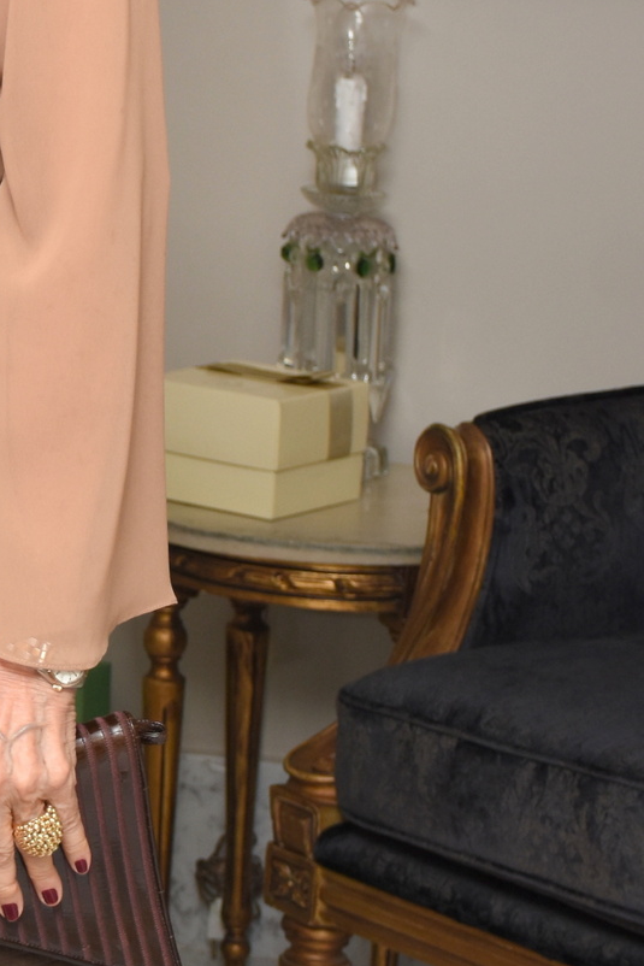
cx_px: -336
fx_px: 4387
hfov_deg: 8.2
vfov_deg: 12.5
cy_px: 308
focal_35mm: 164
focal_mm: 35
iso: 320
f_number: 5
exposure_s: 1/60
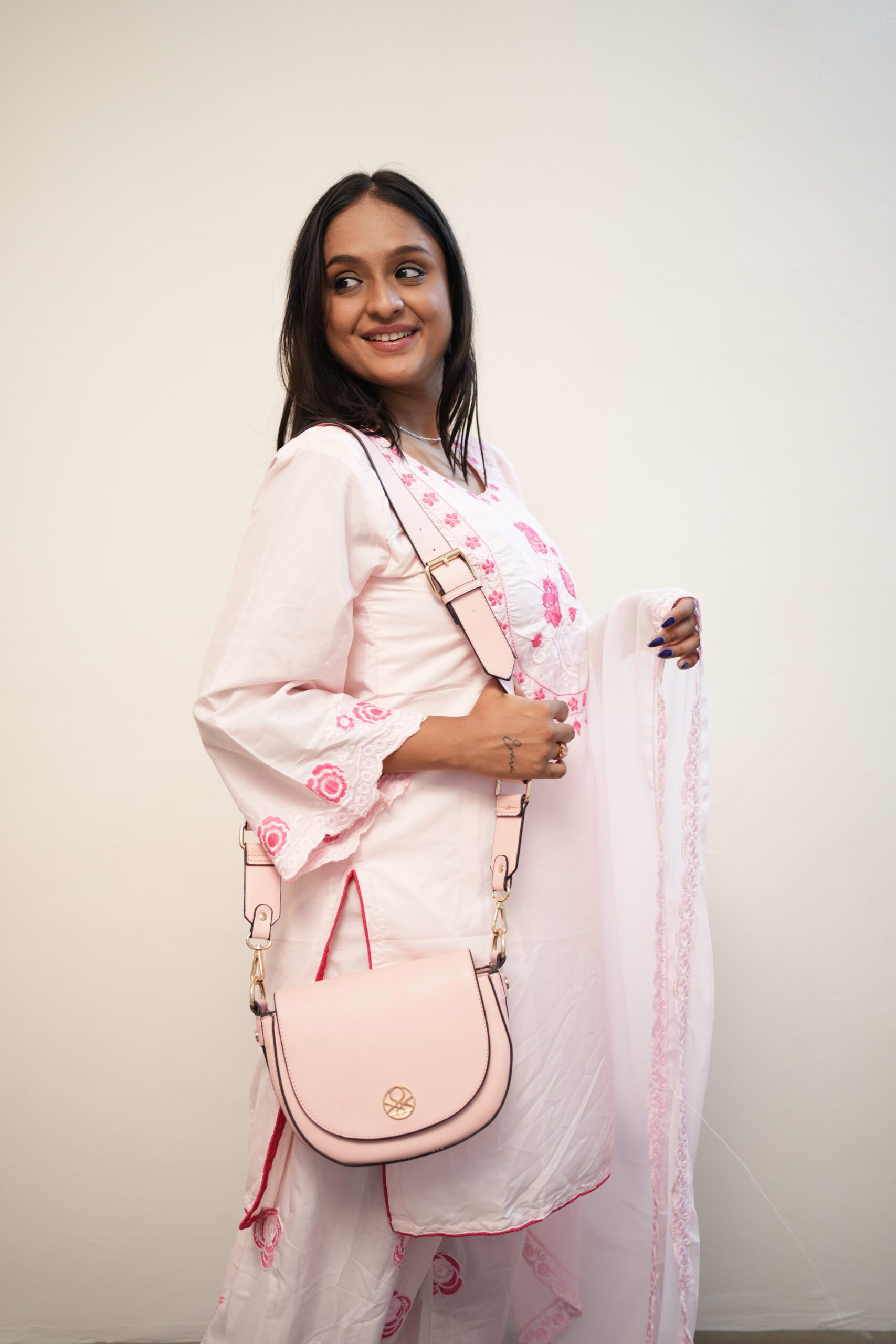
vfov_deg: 54.4
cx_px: 448
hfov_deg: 37.9
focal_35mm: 35
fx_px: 1306
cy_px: 672
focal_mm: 35
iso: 400
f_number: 2.5
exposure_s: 1/100
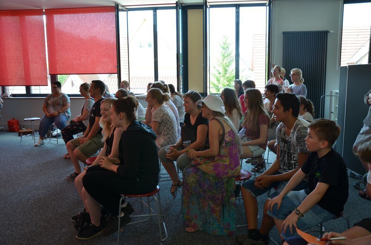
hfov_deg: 59.6
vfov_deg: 41.5
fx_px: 324
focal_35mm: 32
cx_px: 186
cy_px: 122
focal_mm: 21
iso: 100
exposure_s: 1/30
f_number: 3.8
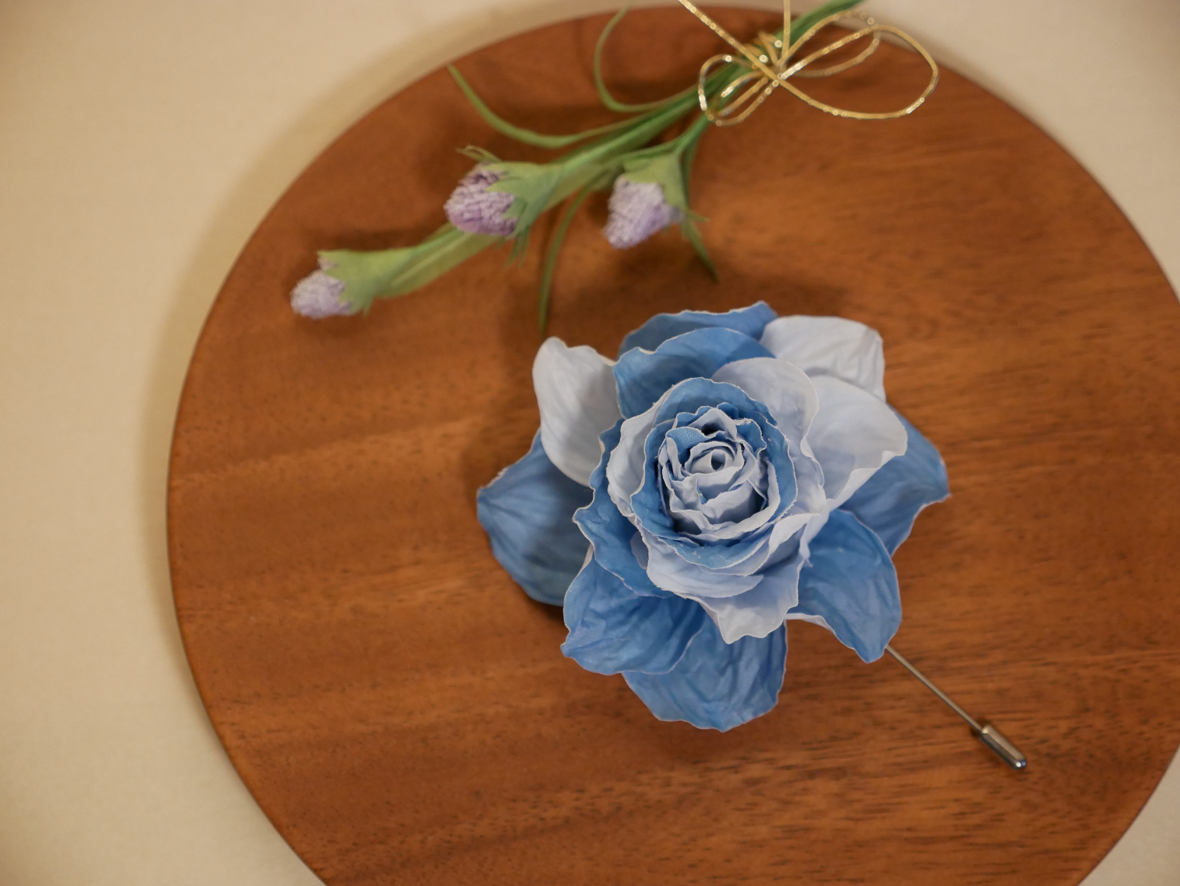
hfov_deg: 27.8
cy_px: 443
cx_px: 590
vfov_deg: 21.0
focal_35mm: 70
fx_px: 2387
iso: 1600
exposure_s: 1/100
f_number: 2.8
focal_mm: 35
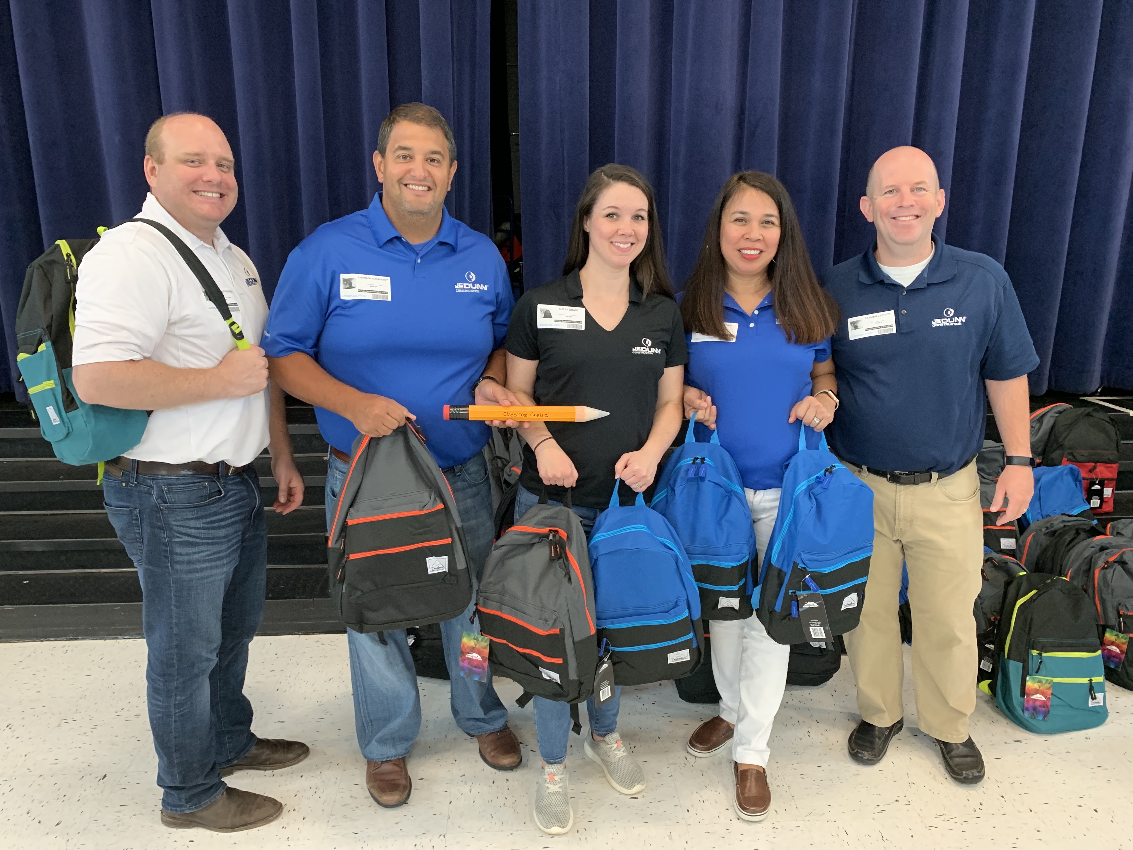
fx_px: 851
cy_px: 425
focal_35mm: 26
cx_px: 566
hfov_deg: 67.3
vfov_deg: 53.1
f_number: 1.8
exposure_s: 1/60
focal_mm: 4.25
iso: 200
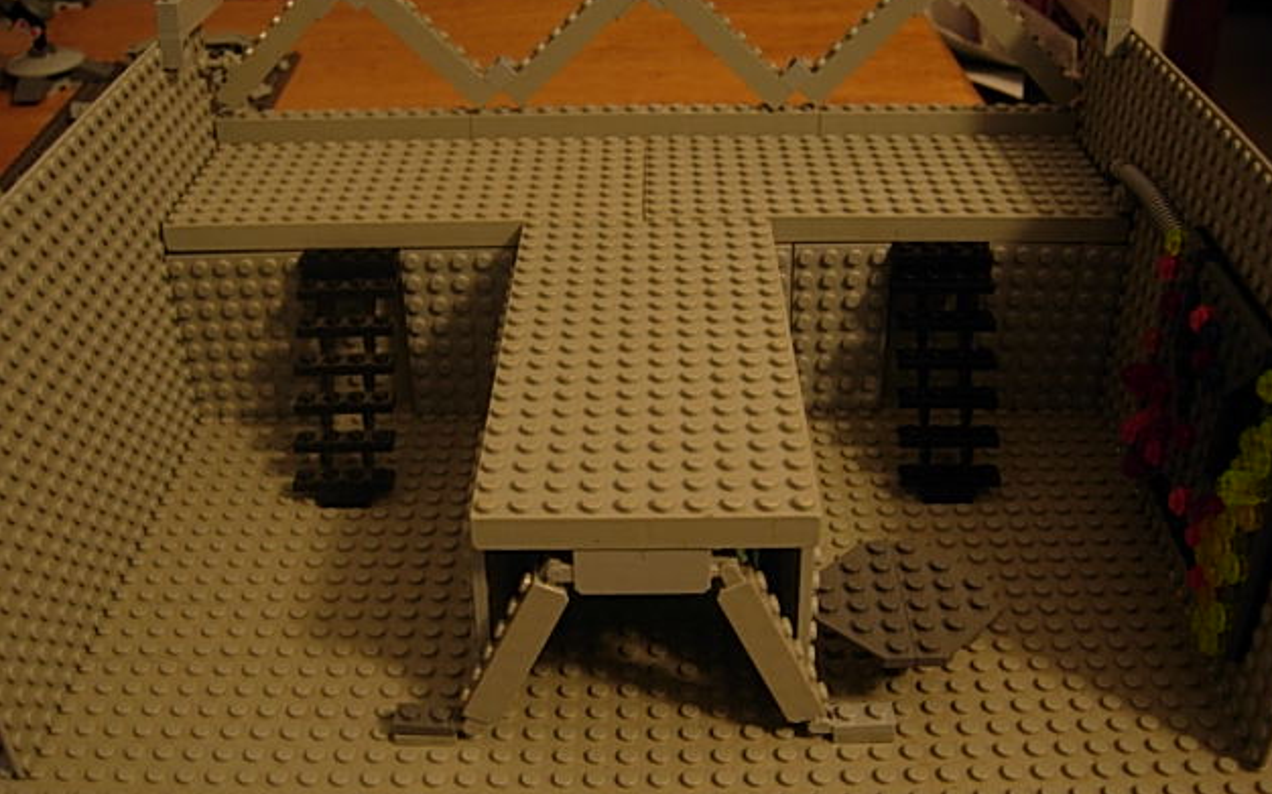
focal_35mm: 39
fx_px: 1352
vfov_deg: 32.8
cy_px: 392
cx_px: 648
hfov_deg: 50.4
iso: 141
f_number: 2.7
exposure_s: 1/4
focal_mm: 7.5
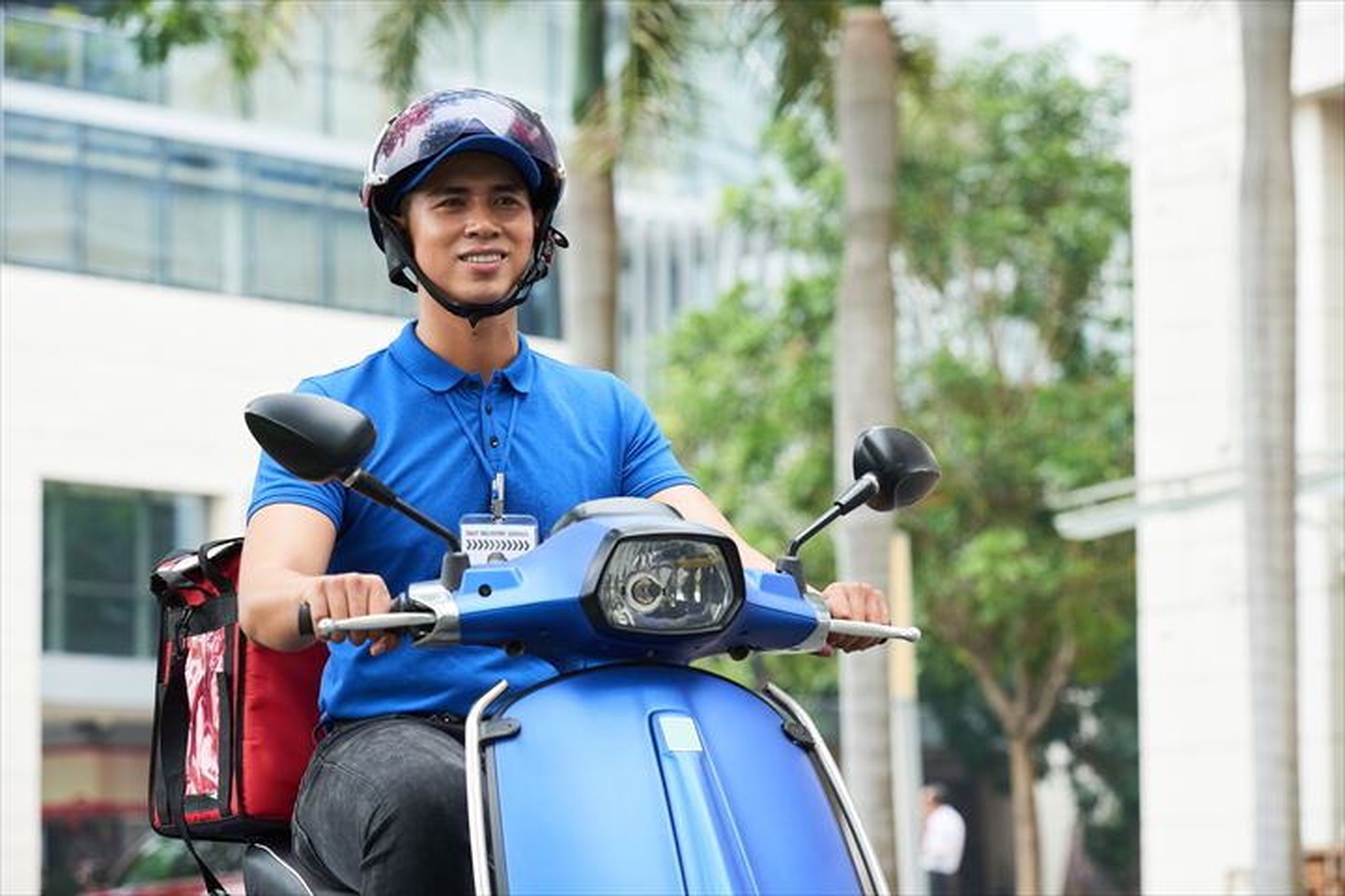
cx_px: 672
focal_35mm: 140
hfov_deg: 14.7
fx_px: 5230
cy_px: 448
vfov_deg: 9.8
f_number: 8
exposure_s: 1/400
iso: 400
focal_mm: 140
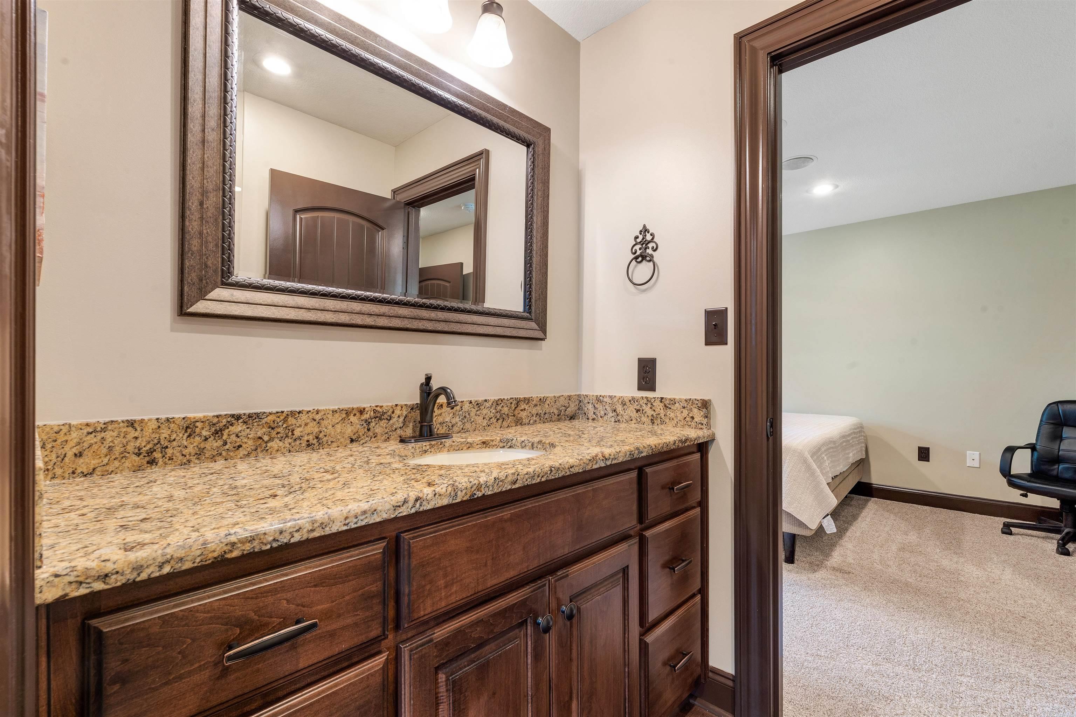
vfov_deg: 73.7
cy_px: 358
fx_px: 478
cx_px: 538
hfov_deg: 96.7
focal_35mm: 16
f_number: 13
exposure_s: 4
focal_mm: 16
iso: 100
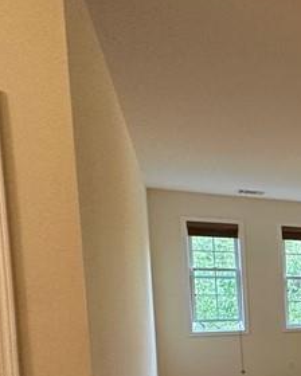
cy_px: 332
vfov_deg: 35.4
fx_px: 557
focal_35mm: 50
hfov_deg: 17.6
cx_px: 641
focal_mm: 2.22
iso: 250
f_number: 2.2
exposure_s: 1/120
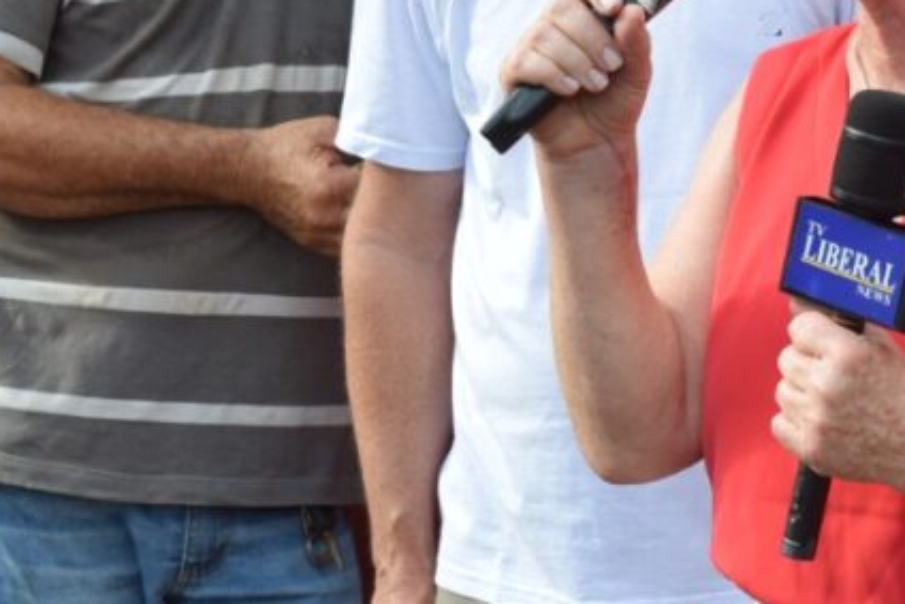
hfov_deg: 11.3
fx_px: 4551
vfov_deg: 7.6
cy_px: 70
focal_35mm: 181
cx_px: 826
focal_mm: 50
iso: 320
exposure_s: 1/250
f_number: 8
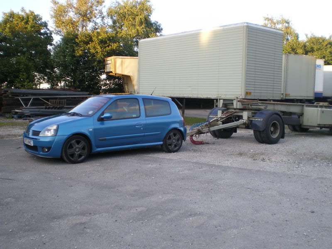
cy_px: 124
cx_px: 166
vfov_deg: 37.7
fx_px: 364
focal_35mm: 38
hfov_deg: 49.0
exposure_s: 1/60
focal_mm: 6.3
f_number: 3.1
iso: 64
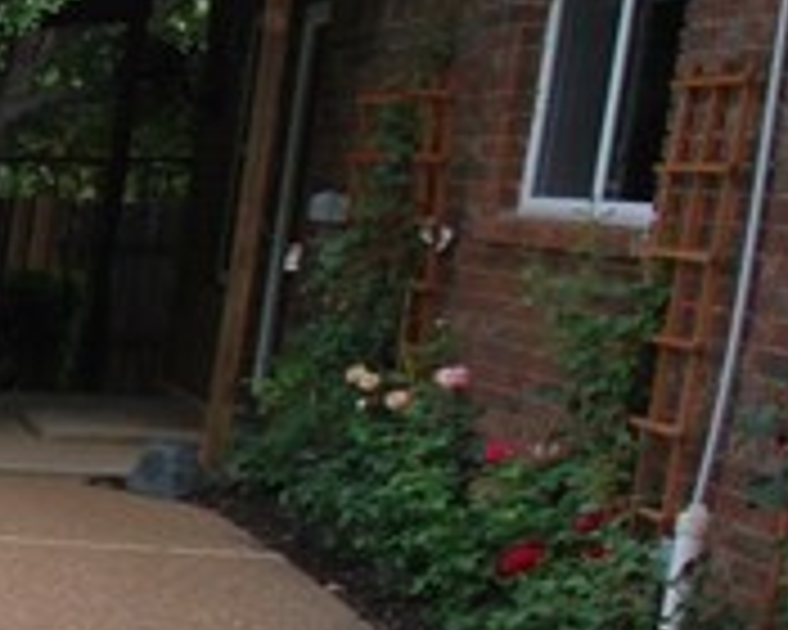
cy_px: 567
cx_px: -1398
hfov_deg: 12.6
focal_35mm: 87
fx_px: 2029
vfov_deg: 17.4
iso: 100
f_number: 6.3
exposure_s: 1/160
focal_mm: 10
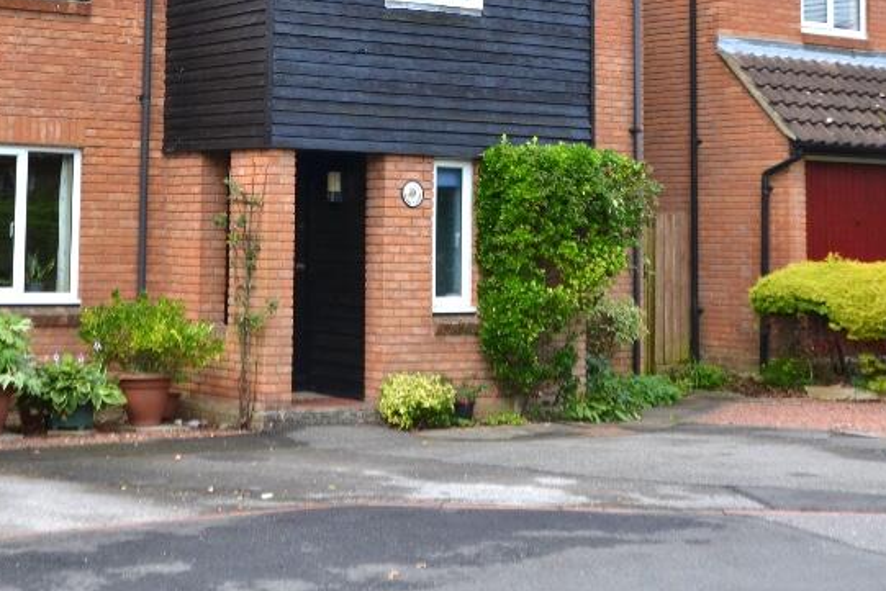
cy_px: 53
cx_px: 251
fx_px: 1746
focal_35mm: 71
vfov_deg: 18.9
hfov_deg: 28.2
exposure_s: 1/250
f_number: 8
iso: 400
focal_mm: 25
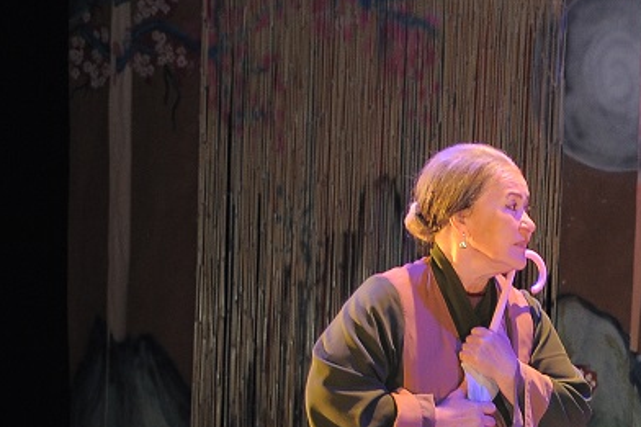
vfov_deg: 12.7
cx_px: 845
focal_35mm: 104
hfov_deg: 18.2
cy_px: 581
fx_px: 1851
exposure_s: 1/50
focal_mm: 34
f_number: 4
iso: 1250
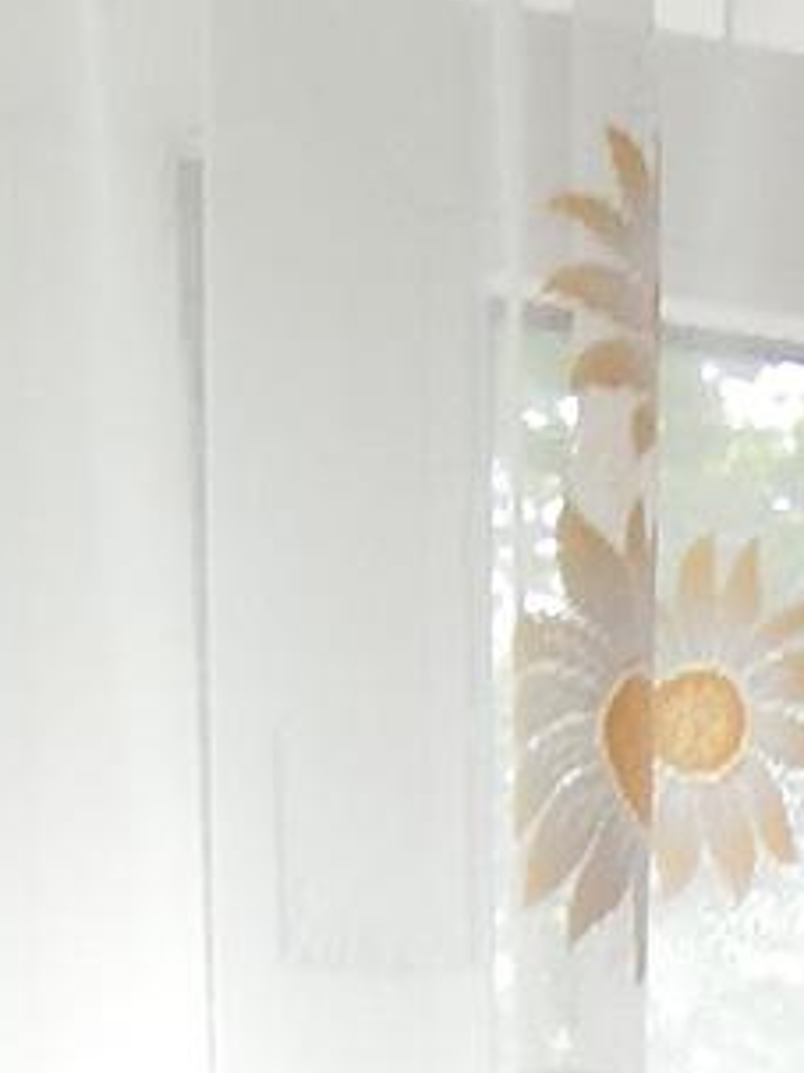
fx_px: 4184
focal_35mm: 135
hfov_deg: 10.2
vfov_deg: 12.6
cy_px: 2210
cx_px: 1544
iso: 120
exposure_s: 1/25
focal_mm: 3.14
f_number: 2.2
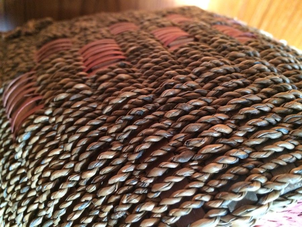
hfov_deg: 60.0
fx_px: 262
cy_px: 114
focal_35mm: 30
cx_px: 151
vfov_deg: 46.8
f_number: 2.2
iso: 320
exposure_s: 1/15
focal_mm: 4.12
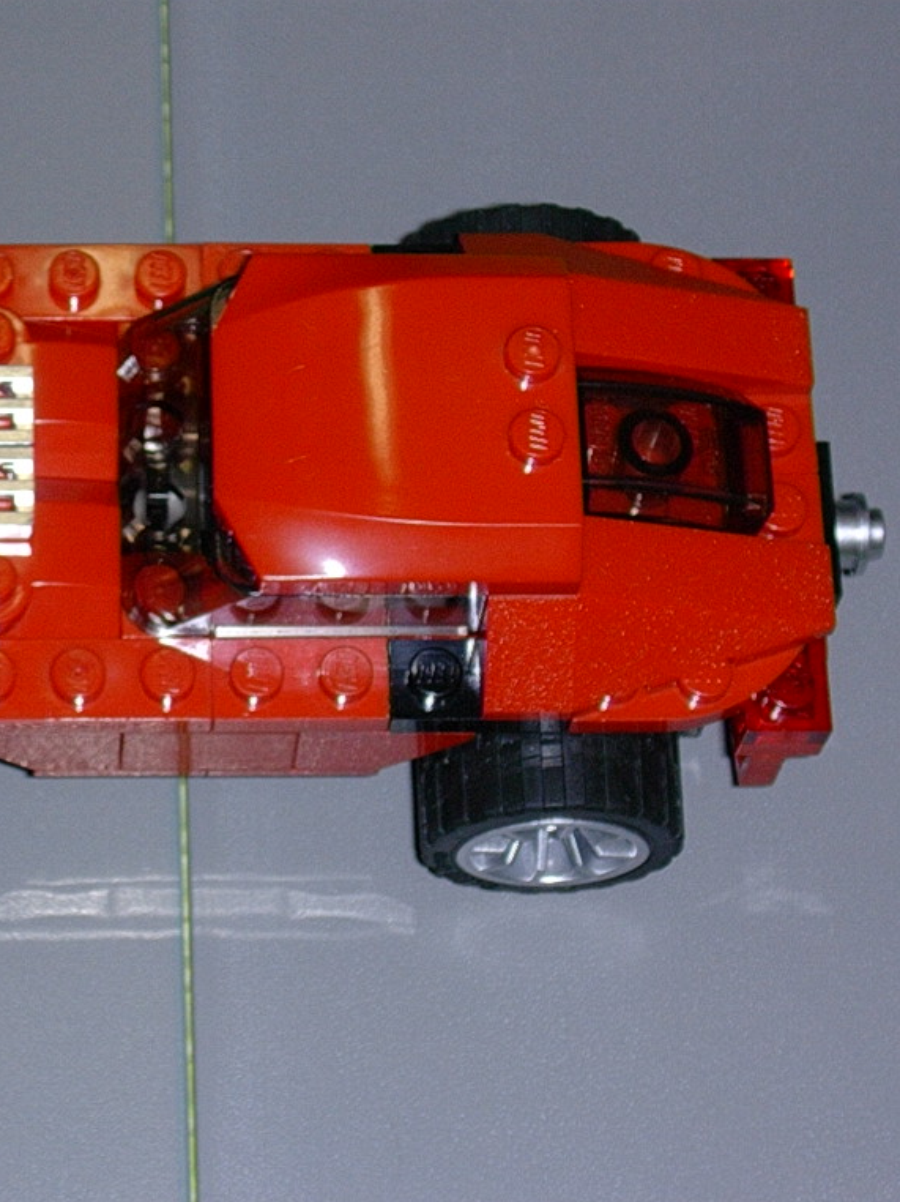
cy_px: 599
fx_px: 4197
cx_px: 147
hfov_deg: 12.2
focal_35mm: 121
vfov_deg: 16.3
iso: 70
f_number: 4.2
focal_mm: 13.7
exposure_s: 1/64
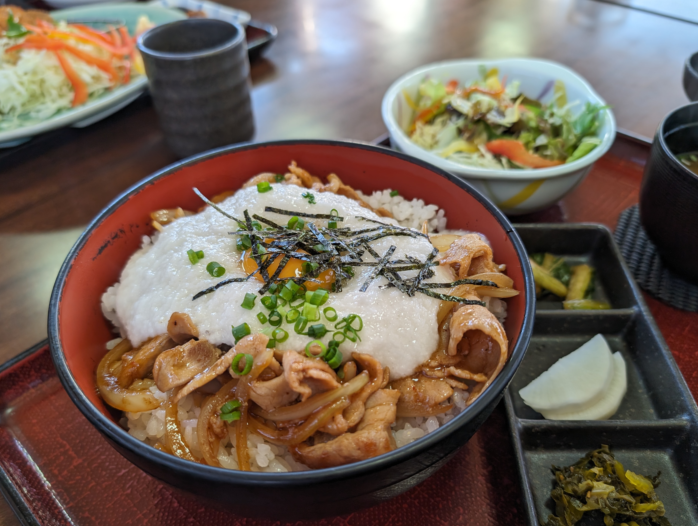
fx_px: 525
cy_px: 280
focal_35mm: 26
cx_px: 348
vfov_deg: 53.1
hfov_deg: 67.2
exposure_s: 1/35.1
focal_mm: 6.9
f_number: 1.68
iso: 46
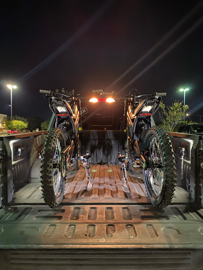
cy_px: 135
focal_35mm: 26
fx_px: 203
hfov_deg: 53.1
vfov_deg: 67.3
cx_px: 102
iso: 800
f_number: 1.8
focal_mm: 4.25
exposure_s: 1/8
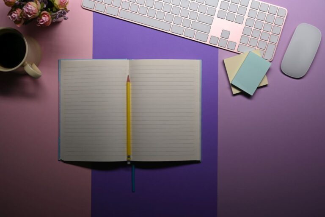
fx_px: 397
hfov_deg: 44.5
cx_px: 162
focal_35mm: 44
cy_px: 108
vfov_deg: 30.5
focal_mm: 44
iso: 400
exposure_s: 1/40
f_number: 11
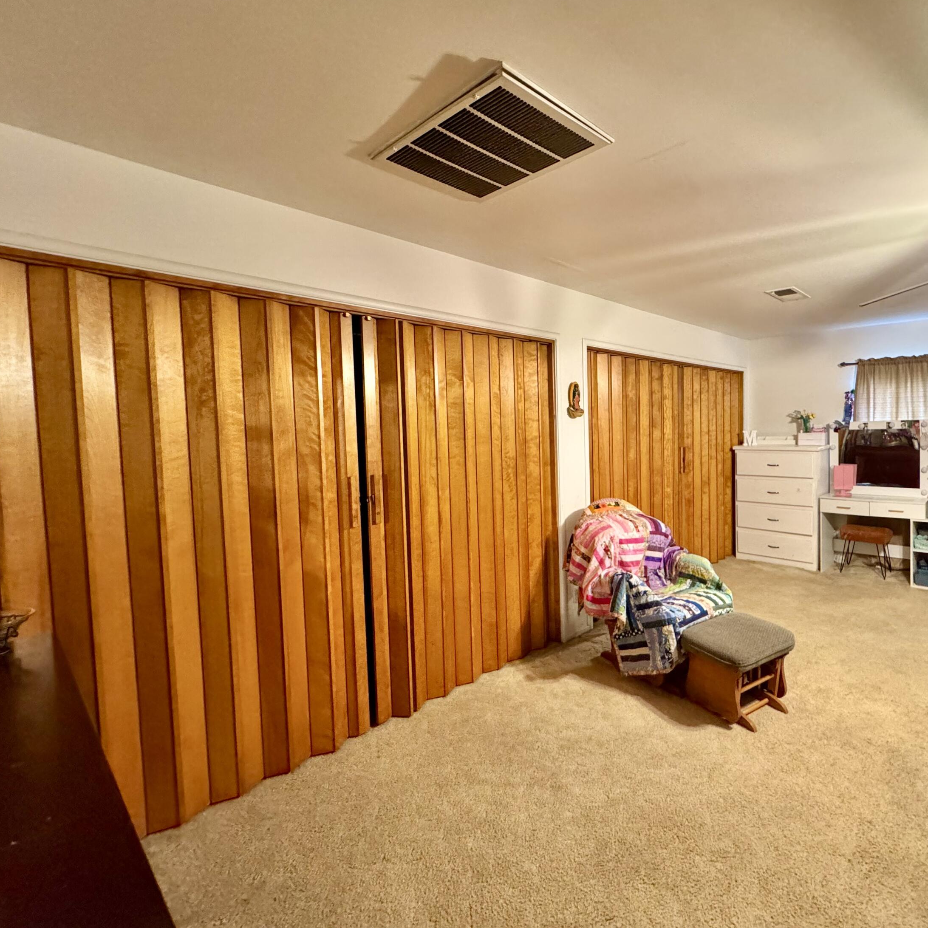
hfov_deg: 81.8
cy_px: 452
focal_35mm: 17
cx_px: 600
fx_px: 516
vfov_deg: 83.9
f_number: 2.2
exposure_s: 1/60
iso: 1000
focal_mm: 2.22
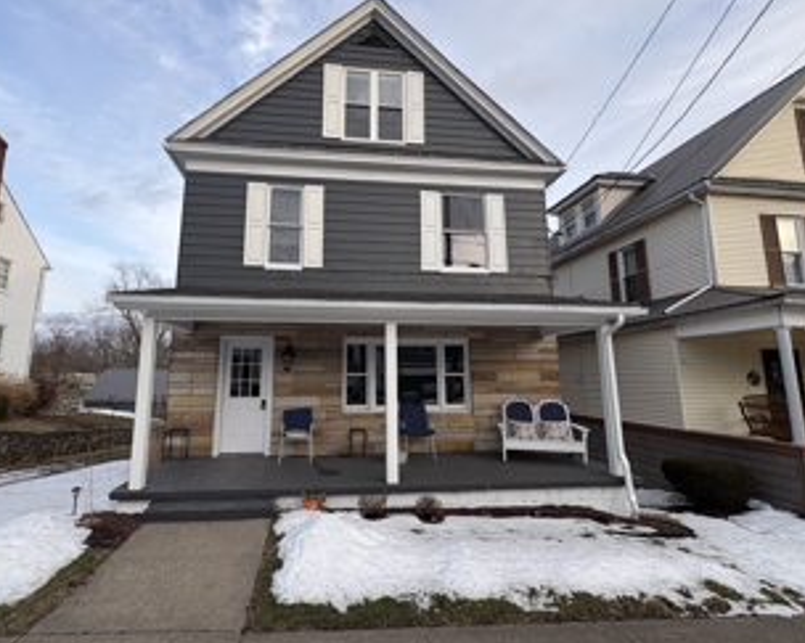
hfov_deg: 86.2
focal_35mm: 18
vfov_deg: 73.7
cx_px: 368
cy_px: 304
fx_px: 429
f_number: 2.2
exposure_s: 1/252
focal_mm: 2.22
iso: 40
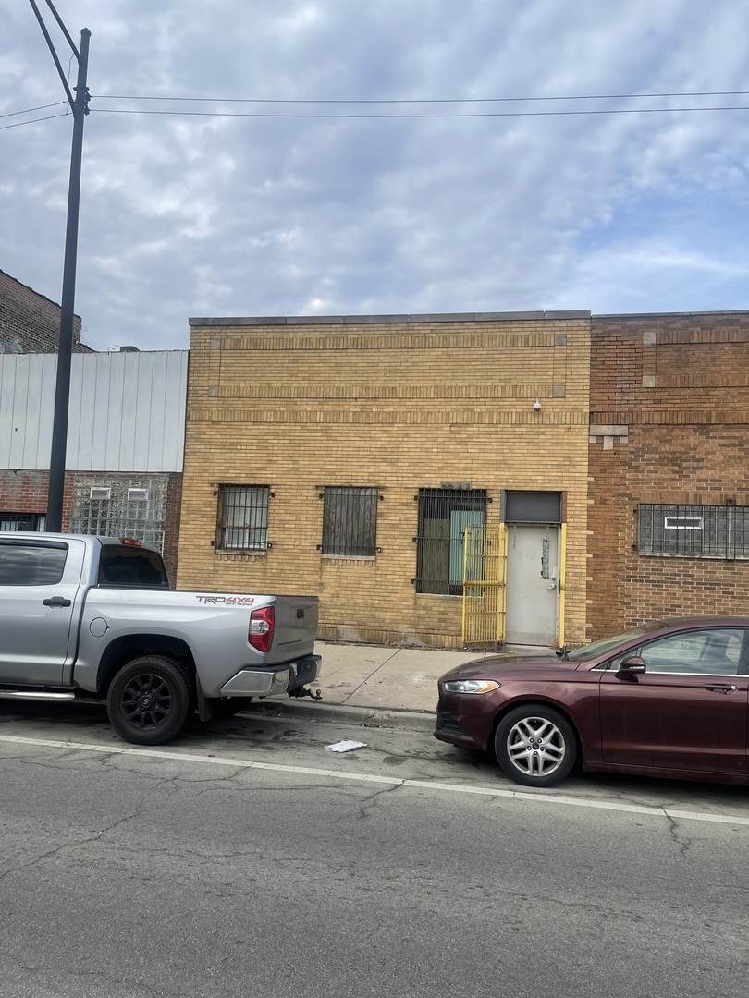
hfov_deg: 53.1
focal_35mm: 26
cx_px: 374
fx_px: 750
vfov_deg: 67.3
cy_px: 499
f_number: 1.6
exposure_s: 1/1912
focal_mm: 5.1
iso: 32
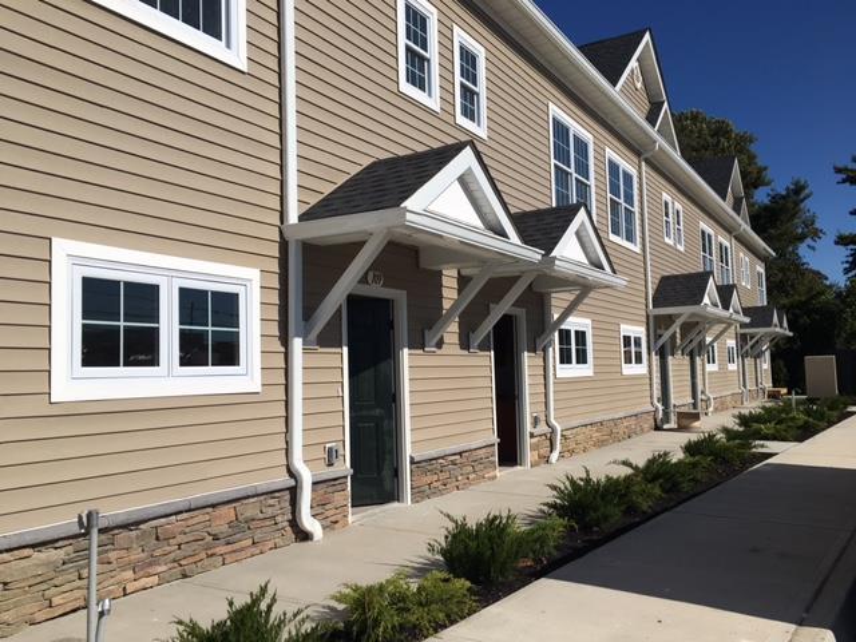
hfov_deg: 61.7
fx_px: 717
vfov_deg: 48.2
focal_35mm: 29
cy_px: 321
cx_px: 428
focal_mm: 4.15
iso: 25
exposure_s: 1/4274
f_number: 2.2
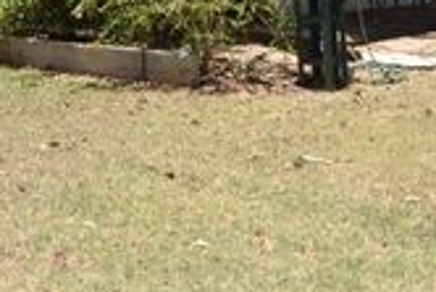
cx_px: 260
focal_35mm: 68
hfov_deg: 29.6
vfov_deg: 19.1
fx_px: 824
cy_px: -46
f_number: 9
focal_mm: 16
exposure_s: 1/200
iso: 100
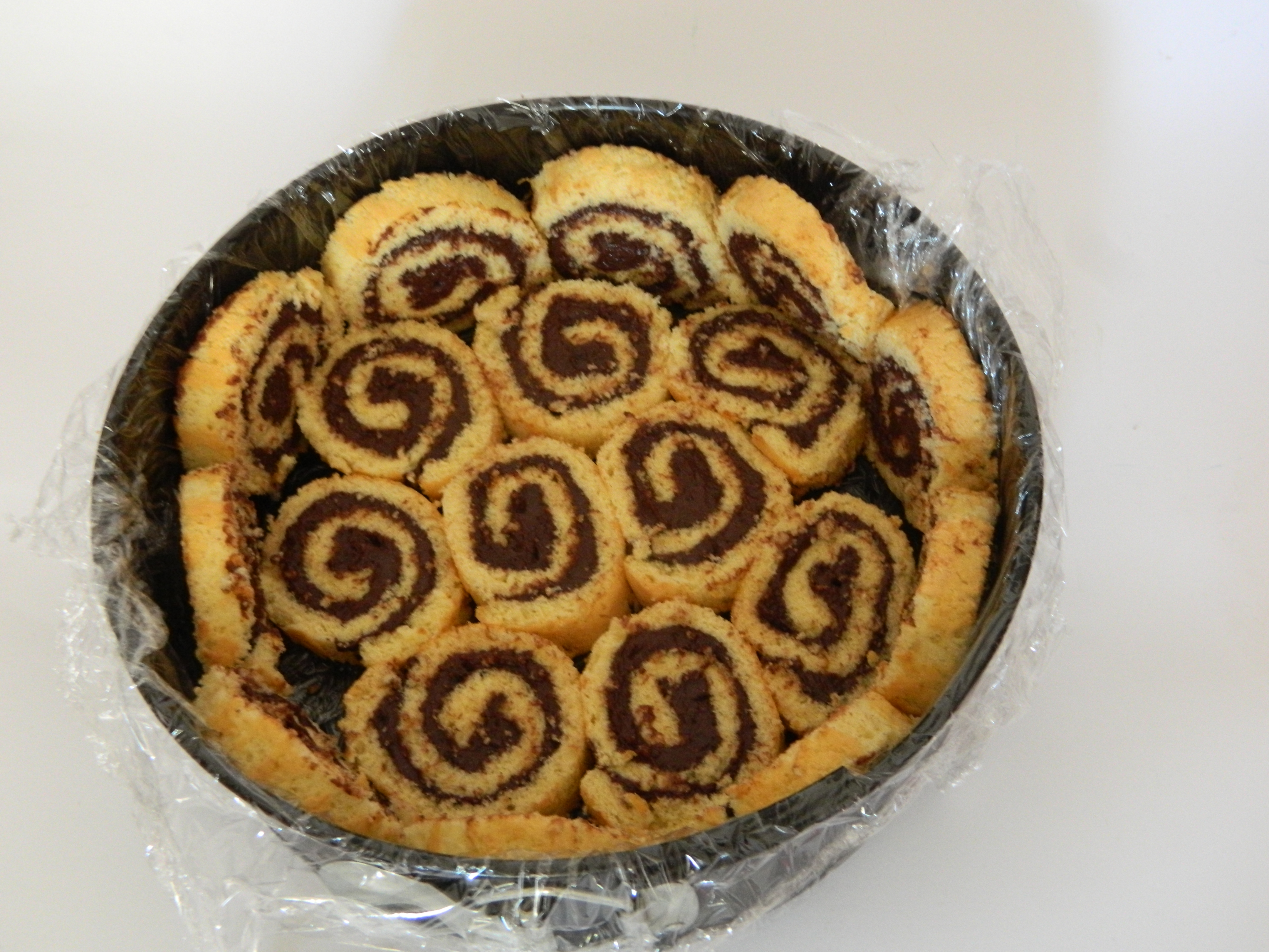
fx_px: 1503
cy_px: 476
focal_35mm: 41
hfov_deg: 45.8
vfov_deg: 35.1
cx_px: 634
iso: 400
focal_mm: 7.3
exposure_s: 1/15
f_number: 3.5
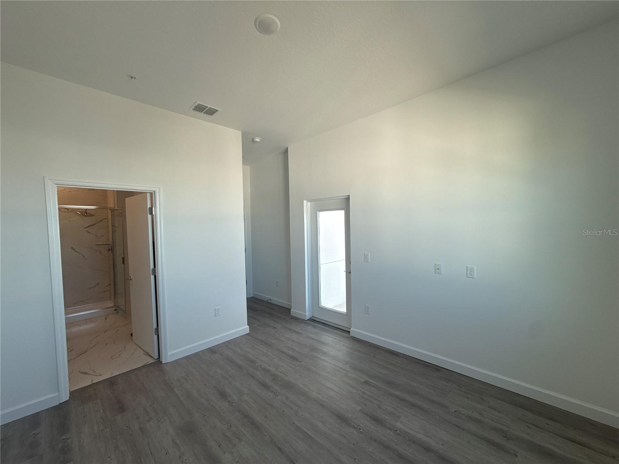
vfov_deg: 85.7
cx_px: 310
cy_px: 232
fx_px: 250
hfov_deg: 102.1
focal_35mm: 14
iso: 50
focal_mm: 2.22
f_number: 2.2
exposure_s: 1/147
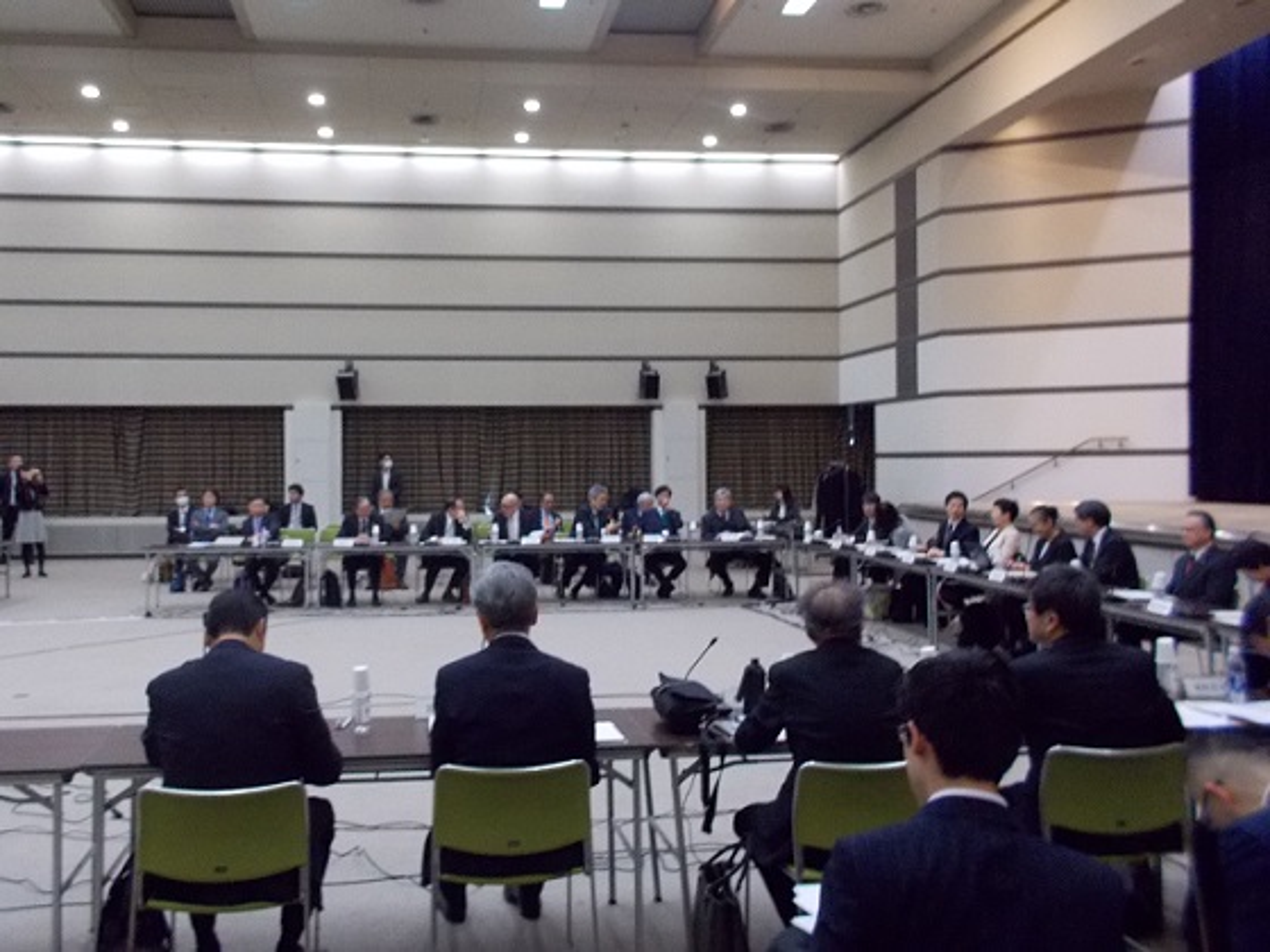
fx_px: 1064
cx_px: 635
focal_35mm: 29
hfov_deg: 61.7
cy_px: 476
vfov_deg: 48.2
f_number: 3.3
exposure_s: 1/25
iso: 400
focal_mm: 4.1
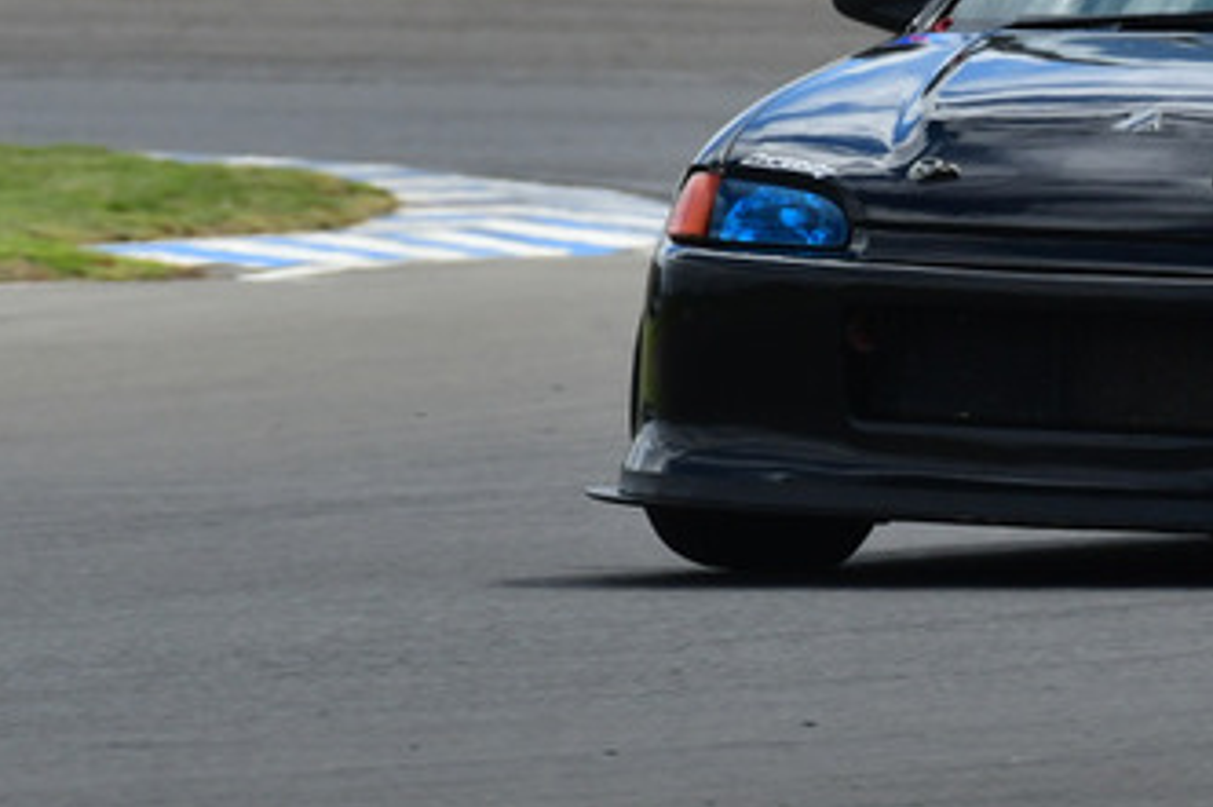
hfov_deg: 1.5
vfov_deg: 1.0
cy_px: 15
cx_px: 1363
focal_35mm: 1375
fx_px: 46305
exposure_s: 1/640
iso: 400
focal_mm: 380
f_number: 10
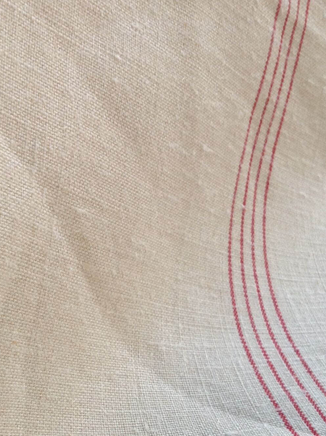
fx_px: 856
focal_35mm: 68
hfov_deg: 21.6
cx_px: 166
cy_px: 408
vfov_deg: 27.4
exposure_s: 1/17
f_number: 2.4
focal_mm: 4.28
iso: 50
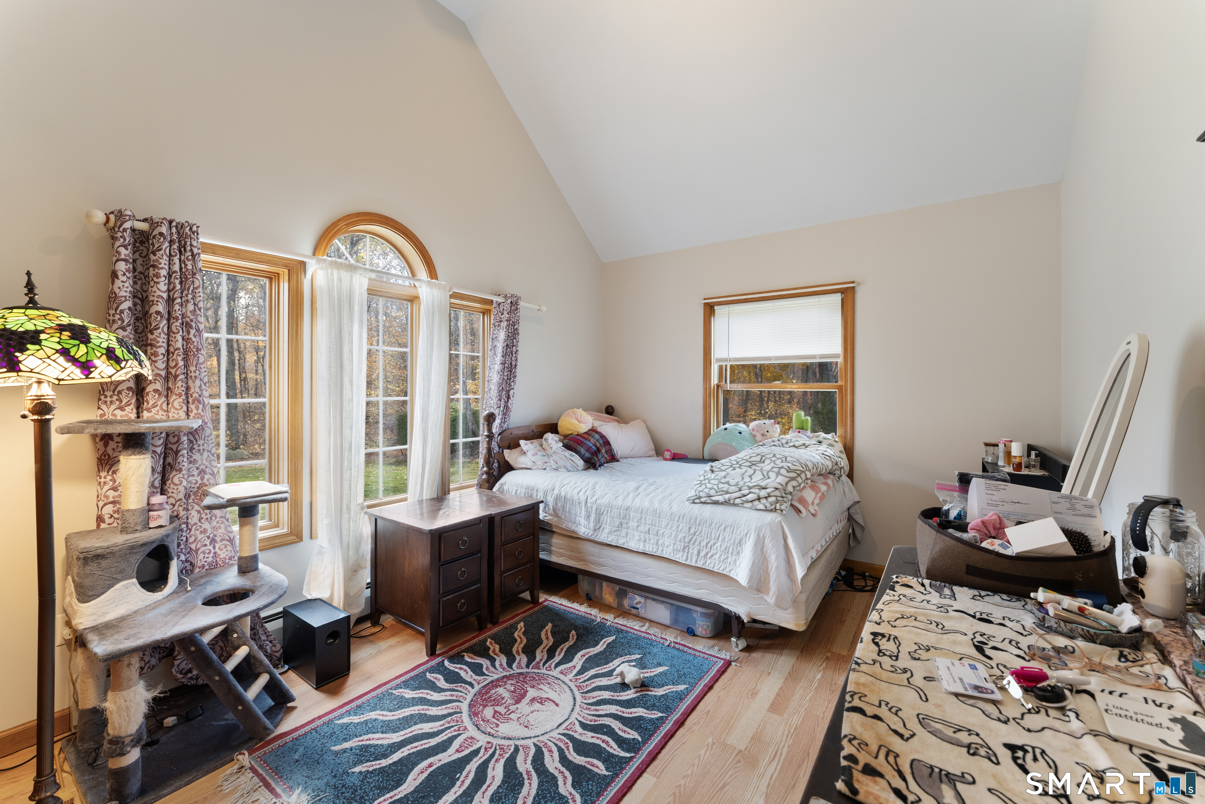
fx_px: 469
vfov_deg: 81.2
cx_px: 602
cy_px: 402
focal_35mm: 14
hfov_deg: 104.3
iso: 800
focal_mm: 14
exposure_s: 1/6
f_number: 8
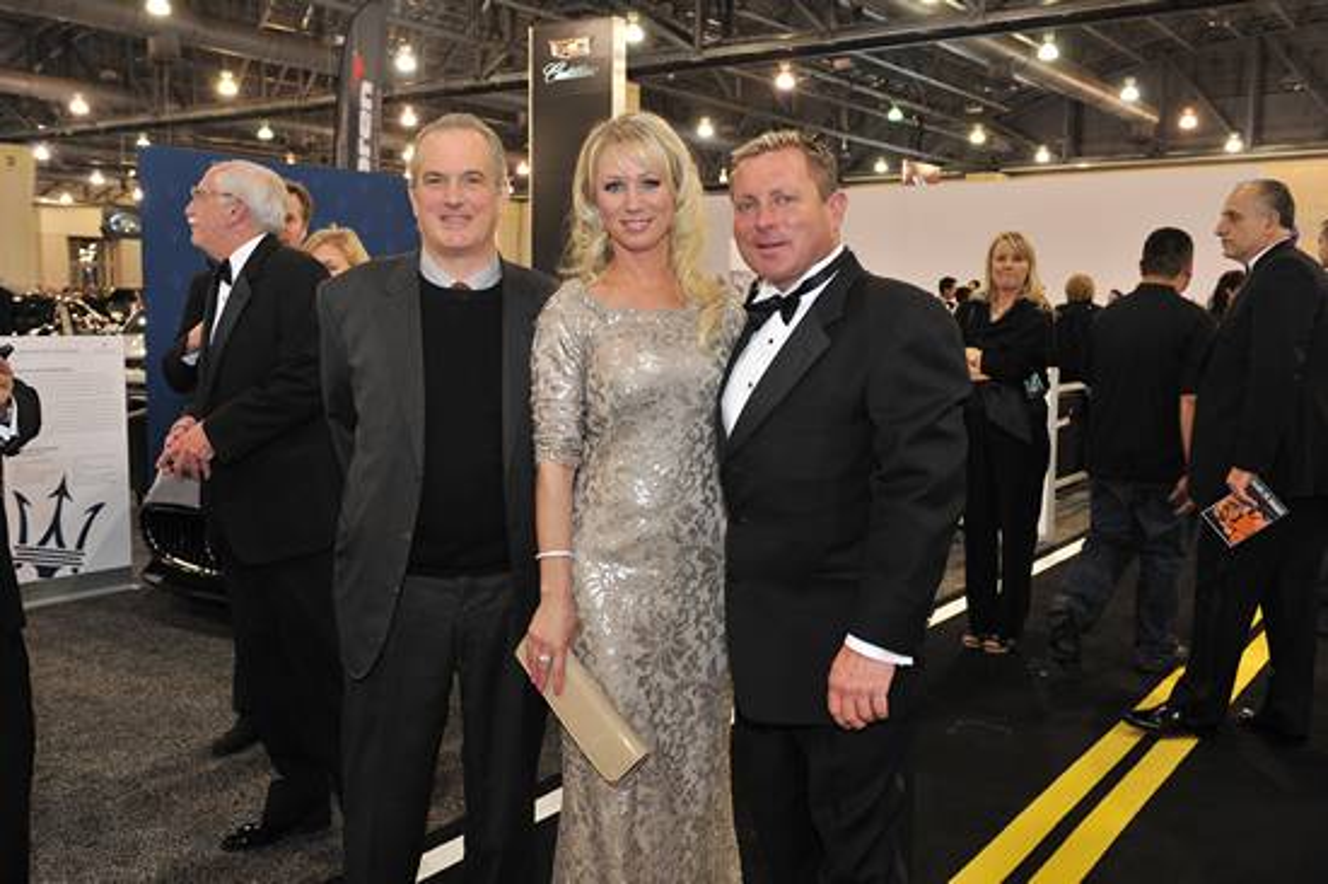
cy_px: 442
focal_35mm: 35
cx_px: 664
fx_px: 1290
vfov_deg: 37.8
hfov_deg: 54.5
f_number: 5
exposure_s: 1/100
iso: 1250
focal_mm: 35
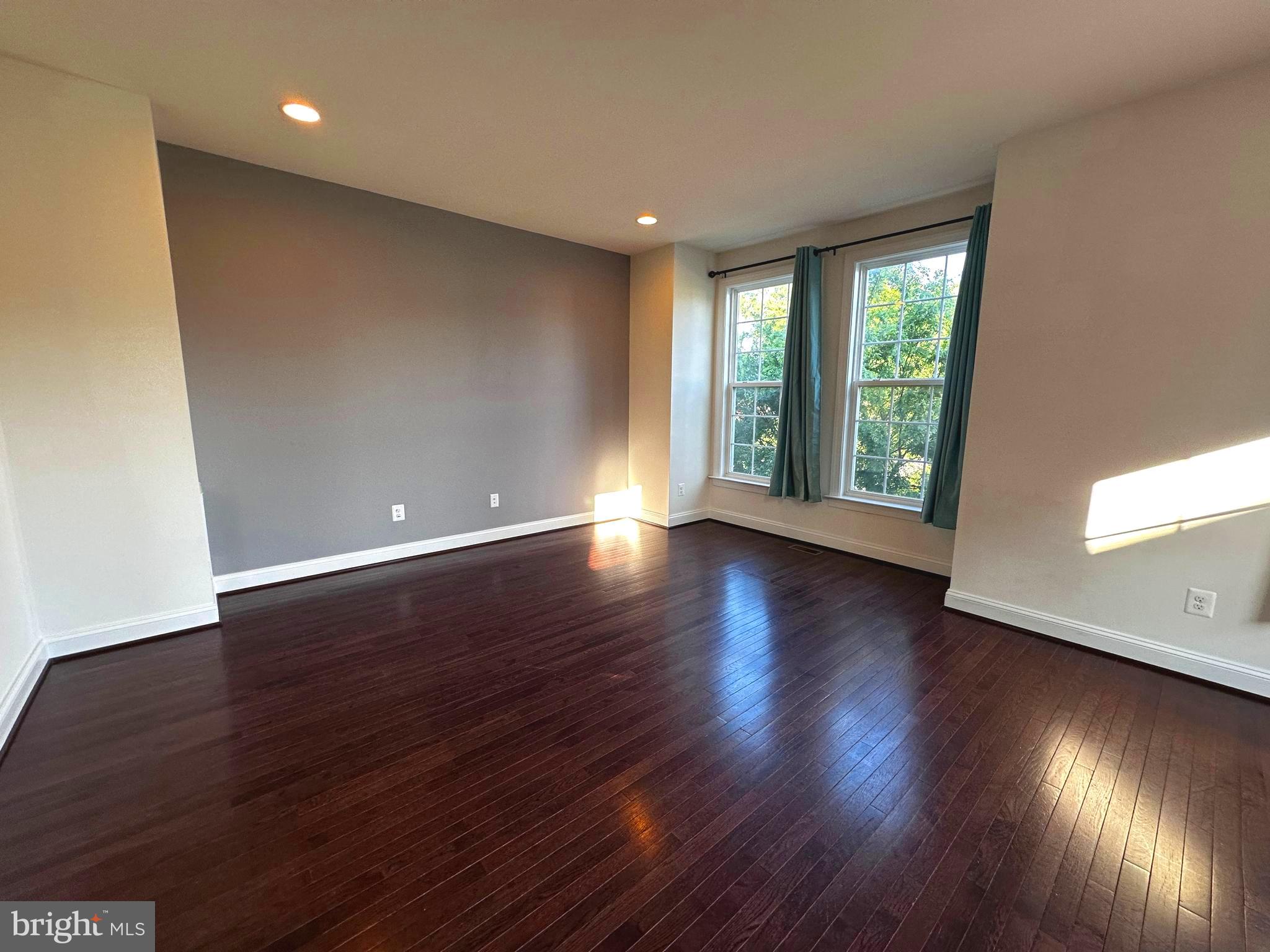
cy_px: 476
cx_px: 635
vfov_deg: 85.7
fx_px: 514
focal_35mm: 14
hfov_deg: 102.1
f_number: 2.2
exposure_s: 1/120
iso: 125
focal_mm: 2.22
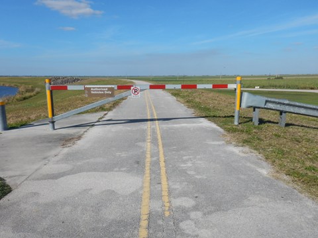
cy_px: 119
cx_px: 159
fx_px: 220
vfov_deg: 56.8
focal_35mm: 24
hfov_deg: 71.6
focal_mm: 4.3
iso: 125
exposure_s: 1/400
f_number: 8.2
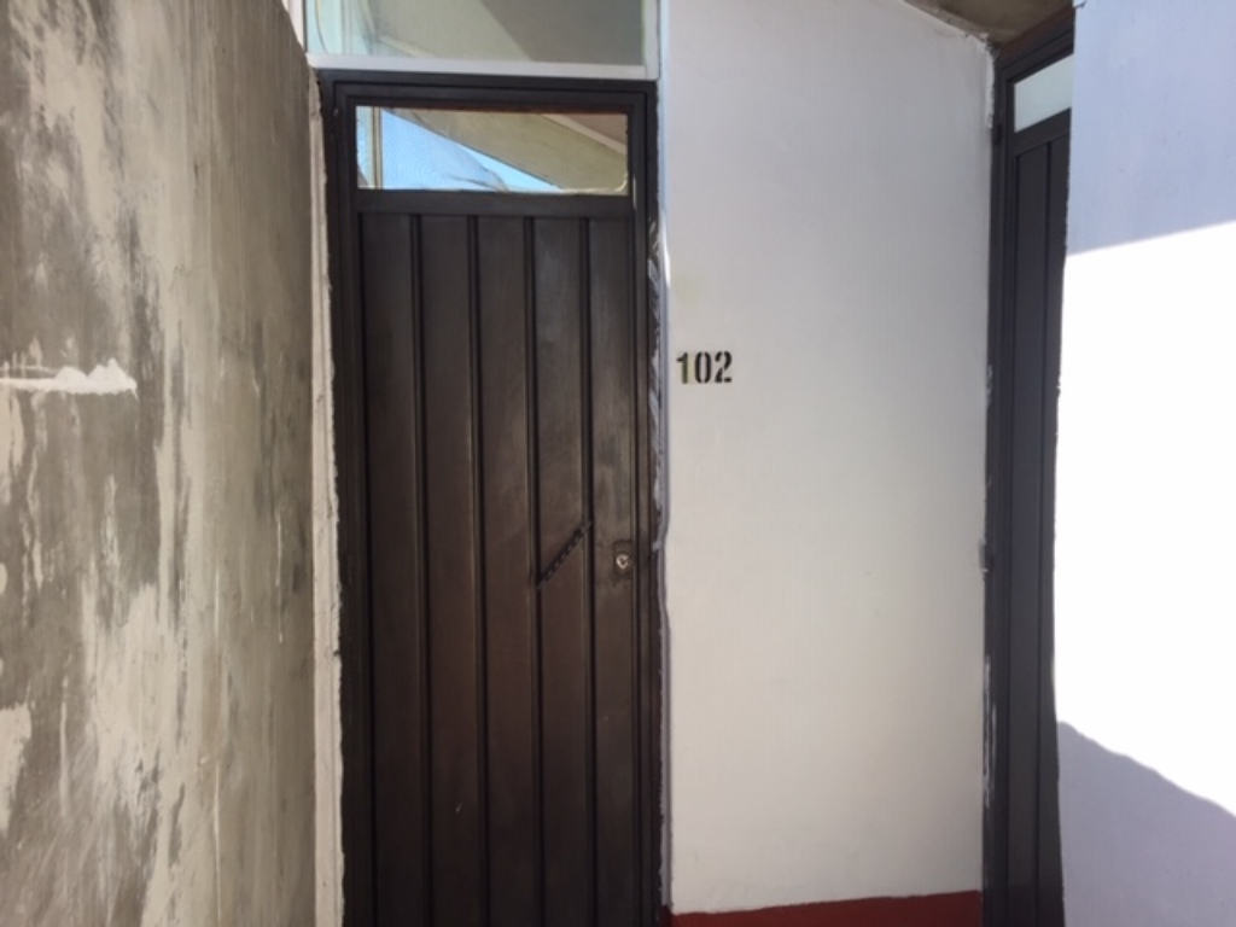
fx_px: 1035
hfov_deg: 61.7
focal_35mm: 29
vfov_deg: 48.2
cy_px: 464
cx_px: 618
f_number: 2.2
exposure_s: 1/488
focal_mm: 4.15
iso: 32
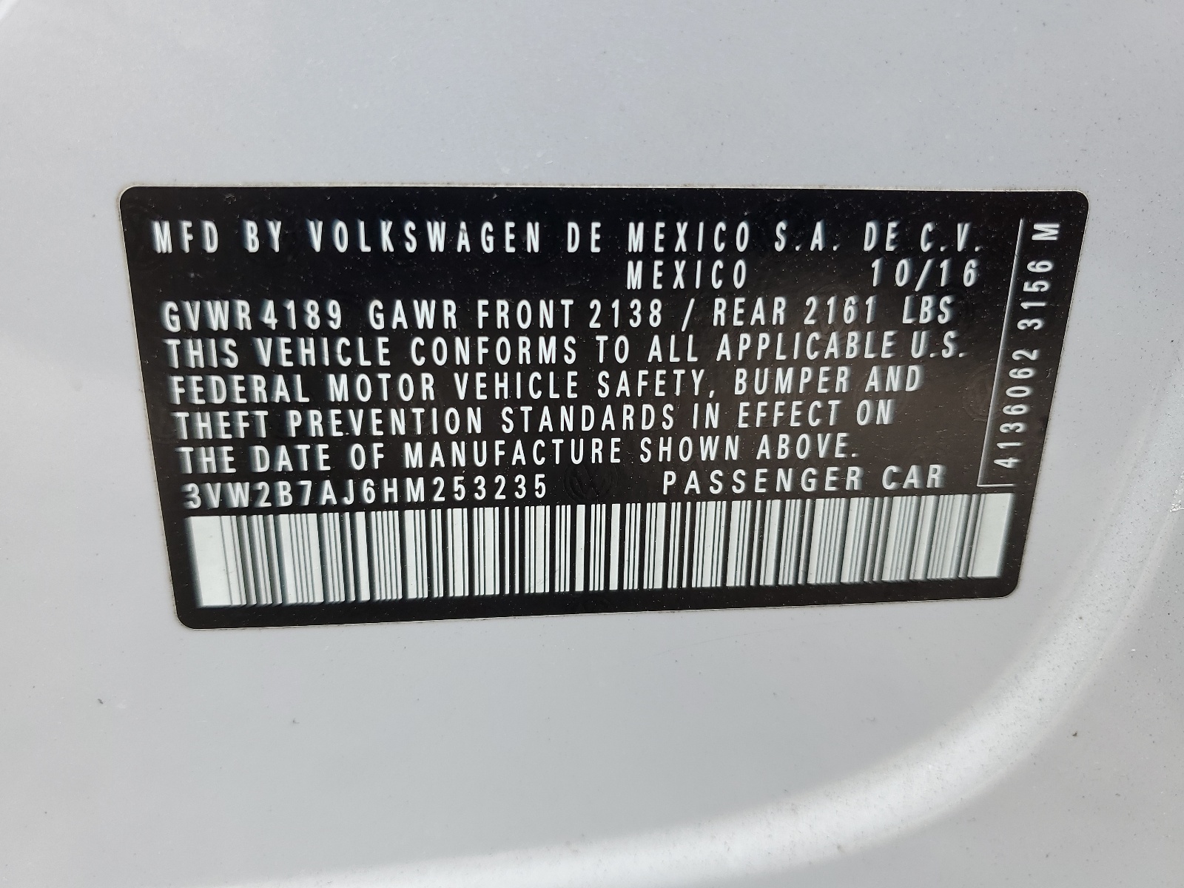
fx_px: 889
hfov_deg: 67.3
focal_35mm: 26
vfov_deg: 53.1
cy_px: 444
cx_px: 592
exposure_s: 1/385
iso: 50
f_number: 1.5
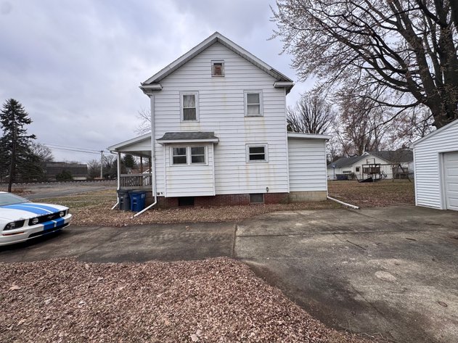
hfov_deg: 102.1
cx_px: 229
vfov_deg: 85.7
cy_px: 172
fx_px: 185
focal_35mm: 14
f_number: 2.2
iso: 40
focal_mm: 2.22
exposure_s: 1/641
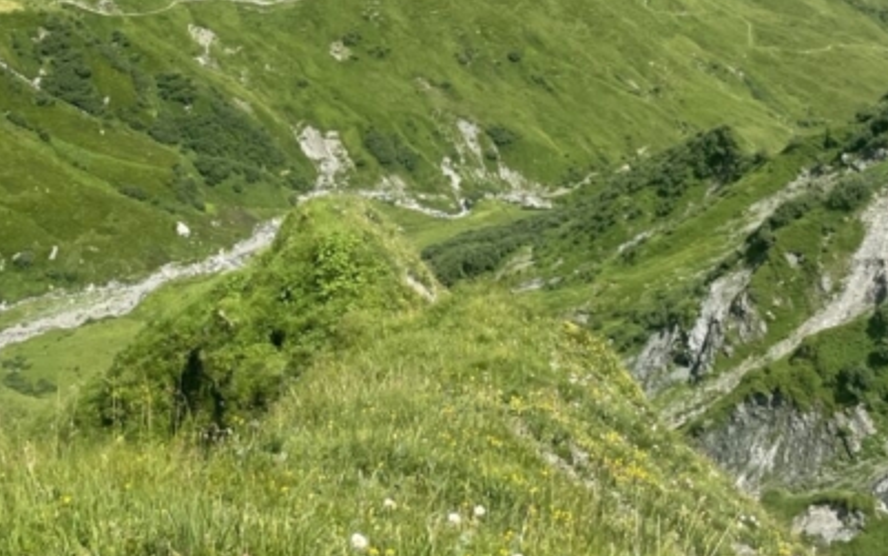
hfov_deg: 31.1
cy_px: -155
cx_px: 438
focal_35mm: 66
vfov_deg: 18.4
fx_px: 1598
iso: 32
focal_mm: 4.2
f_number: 1.6
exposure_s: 1/3040
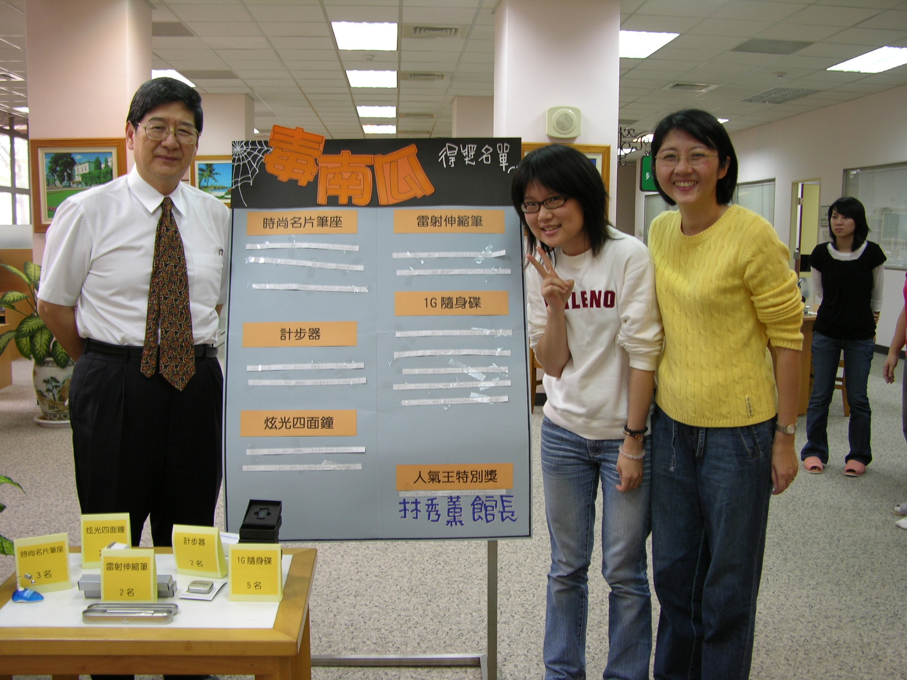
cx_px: 454
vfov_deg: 39.7
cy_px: 340
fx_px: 943
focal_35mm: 36
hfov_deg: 51.4
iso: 50
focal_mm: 9.2
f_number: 2.8
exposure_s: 1/15.4
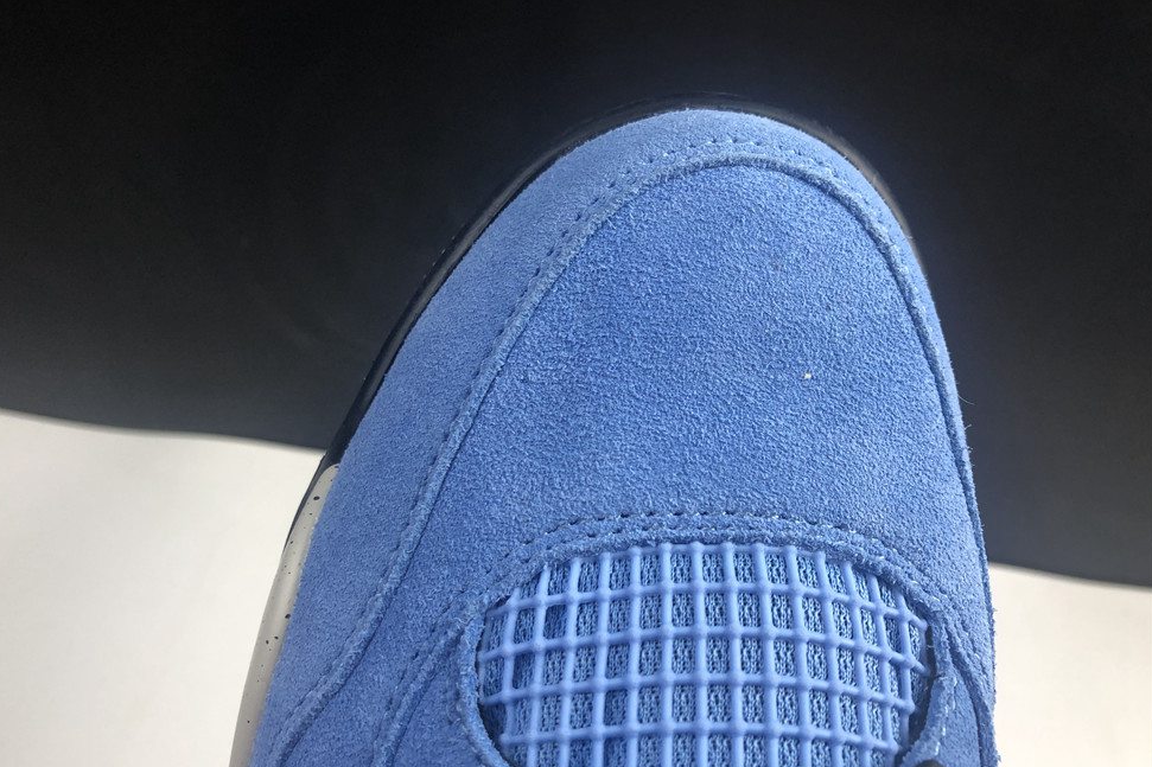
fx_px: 960
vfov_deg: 43.6
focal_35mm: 30
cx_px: 565
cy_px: 367
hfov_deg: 61.9
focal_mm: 4
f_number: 1.8
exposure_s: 1/33
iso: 25
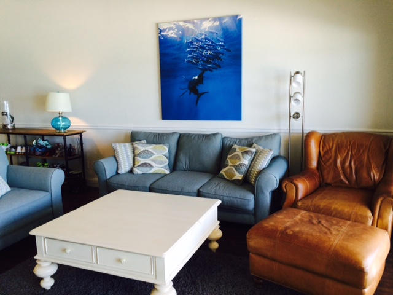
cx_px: 196
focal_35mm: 29
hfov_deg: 61.7
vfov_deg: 48.2
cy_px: 148
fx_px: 329
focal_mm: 4.15
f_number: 2.2
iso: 40
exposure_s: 1/30
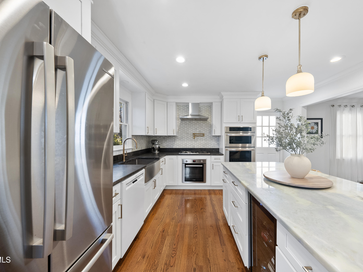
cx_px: 194
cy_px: 136
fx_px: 136
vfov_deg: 89.9
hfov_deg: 106.0
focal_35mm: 13
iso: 400
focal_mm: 12
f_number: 7.1
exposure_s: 1/6
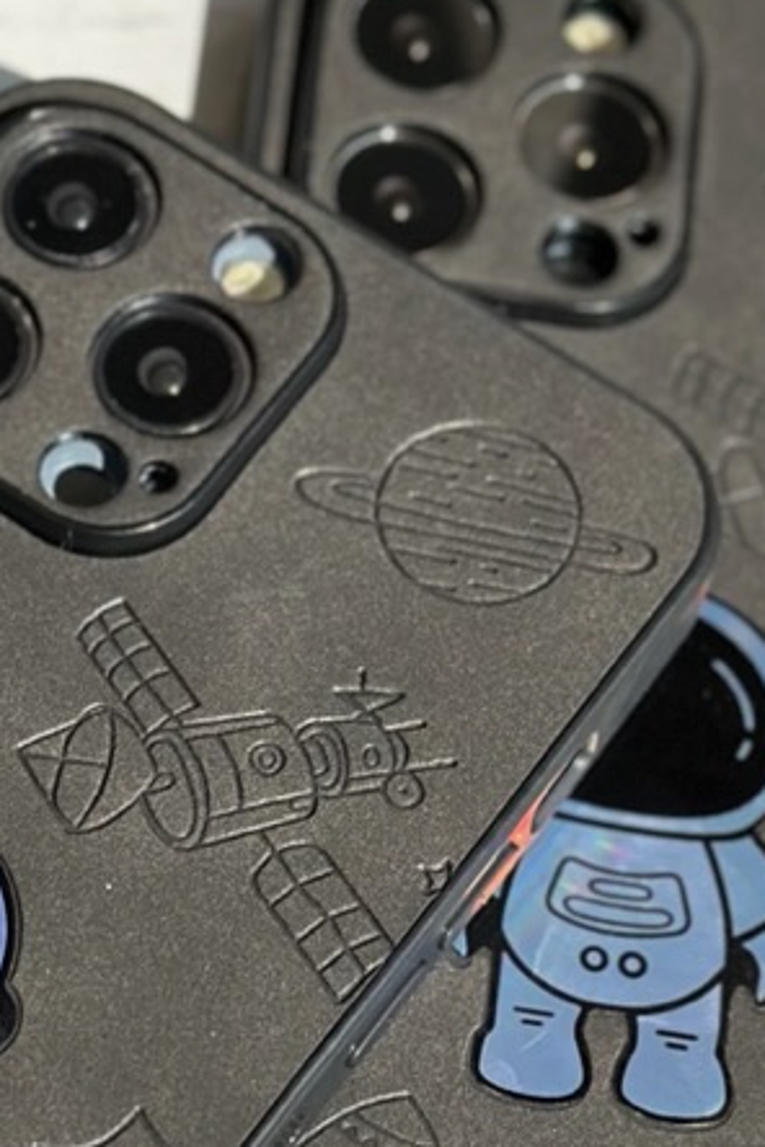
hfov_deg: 9.5
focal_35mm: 144
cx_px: 160
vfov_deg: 14.1
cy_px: 1080
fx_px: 4590
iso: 100
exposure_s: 1/4184
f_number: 1.78
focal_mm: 6.86
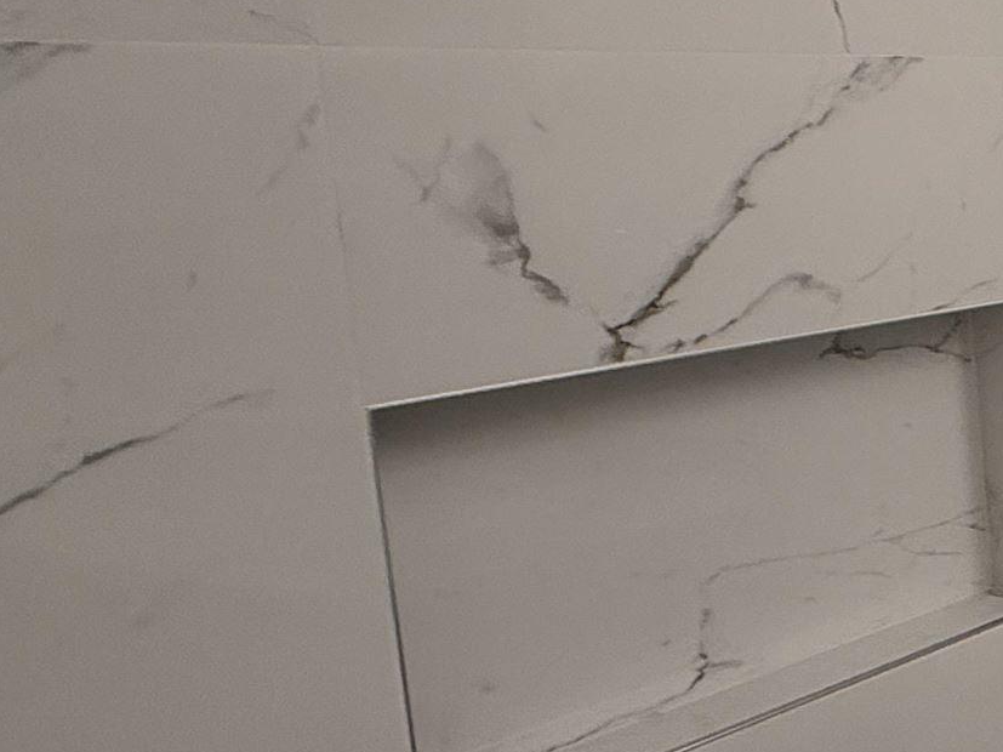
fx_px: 1506
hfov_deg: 23.0
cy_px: 256
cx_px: 1743
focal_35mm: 52
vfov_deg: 27.9
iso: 160
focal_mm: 2.22
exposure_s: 1/120
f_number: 2.2
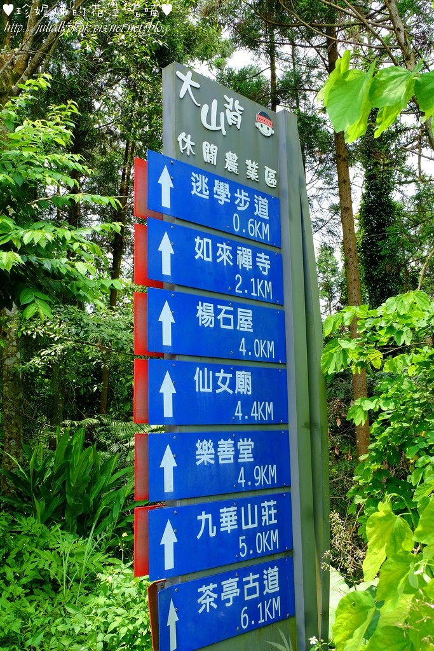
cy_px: 326
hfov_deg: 37.9
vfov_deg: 54.4
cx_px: 217
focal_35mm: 35
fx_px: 633
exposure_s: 1/120
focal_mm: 23.2
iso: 400
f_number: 8
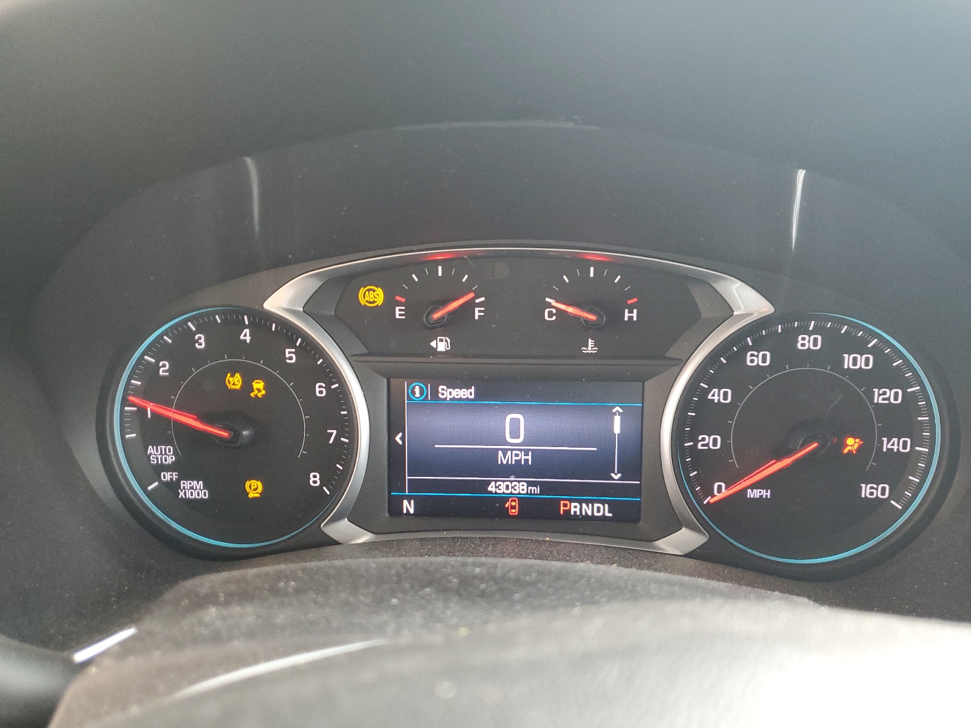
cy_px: 364
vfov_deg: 53.1
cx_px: 486
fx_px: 729
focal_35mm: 26
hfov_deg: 67.3
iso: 176
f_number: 1.5
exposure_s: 1/60.2
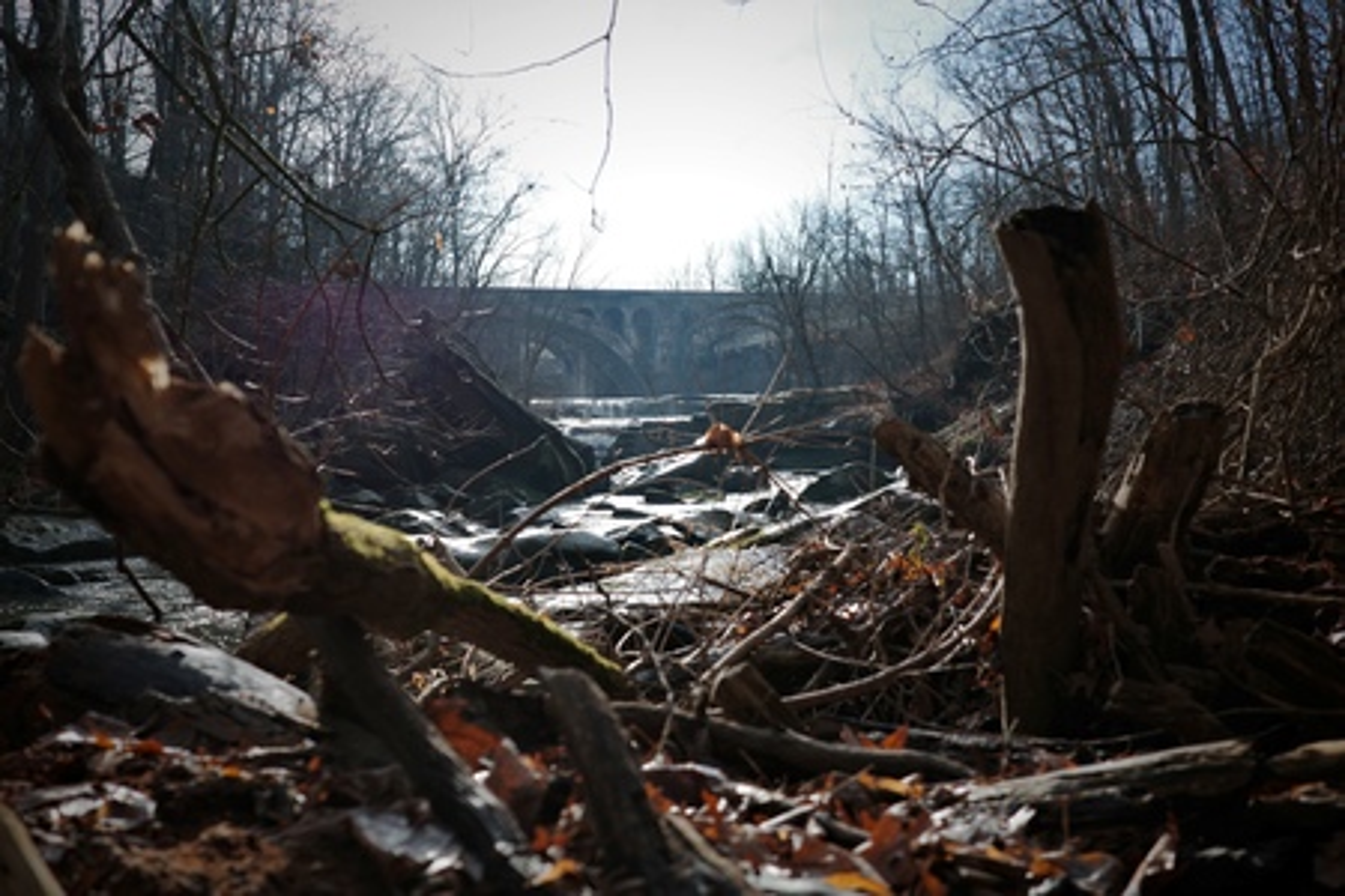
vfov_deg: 33.4
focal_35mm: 40
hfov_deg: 48.5
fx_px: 1494
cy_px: 448
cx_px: 672
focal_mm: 26
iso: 200
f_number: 3.5
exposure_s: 1/1250
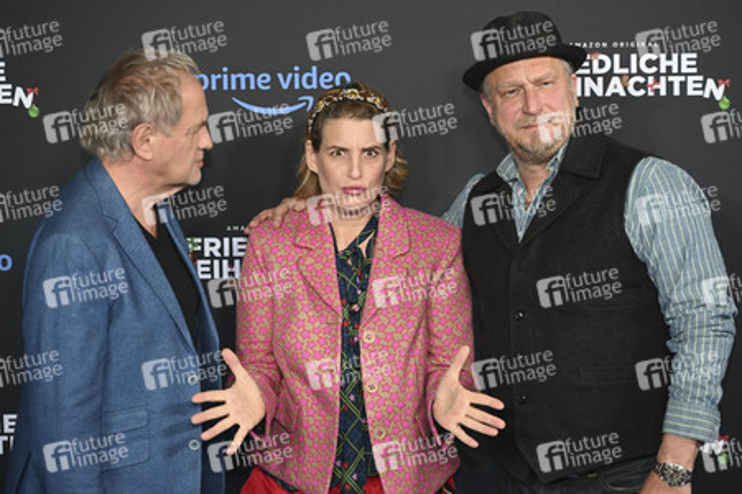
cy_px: 247
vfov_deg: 18.2
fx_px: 1545
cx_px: 371
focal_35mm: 75
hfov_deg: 27.0
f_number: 2.8
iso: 400
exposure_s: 1/125
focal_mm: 75
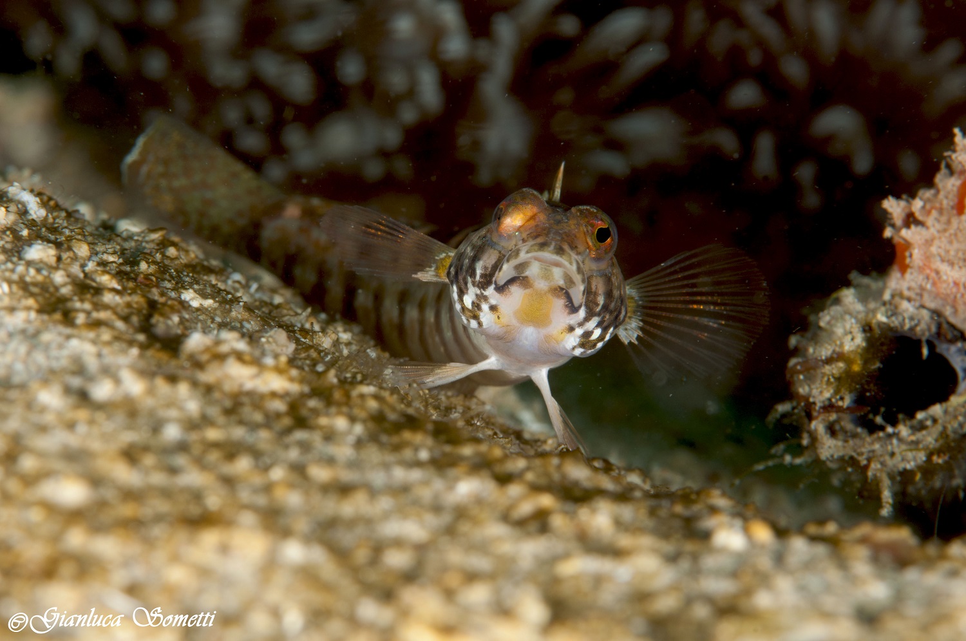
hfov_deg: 13.1
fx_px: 4221
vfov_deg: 8.7
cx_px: 483
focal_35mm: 158
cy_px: 320
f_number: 16
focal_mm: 105
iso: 100
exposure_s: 1/200
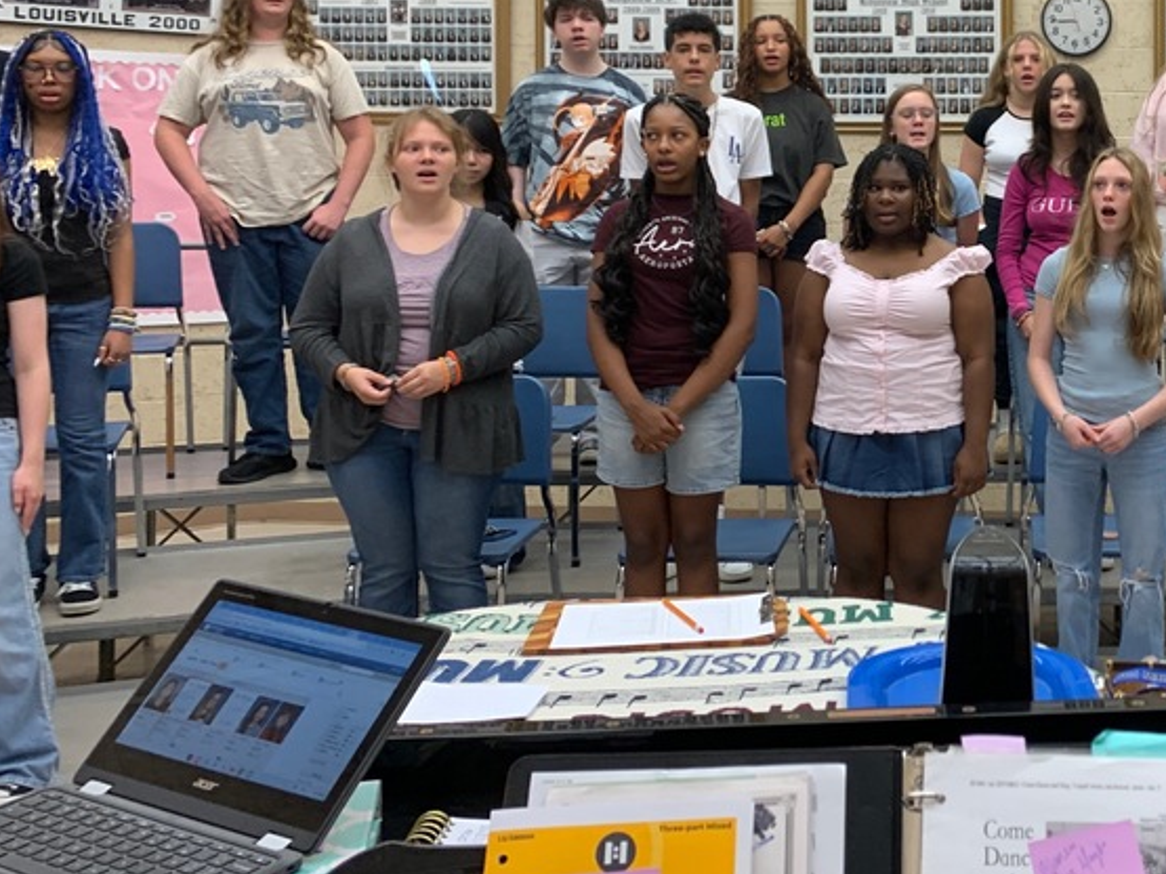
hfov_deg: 37.0
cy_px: 216
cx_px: 1057
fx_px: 1616
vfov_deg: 29.8
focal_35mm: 48
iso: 80
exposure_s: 1/60
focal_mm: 4.25
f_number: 1.8
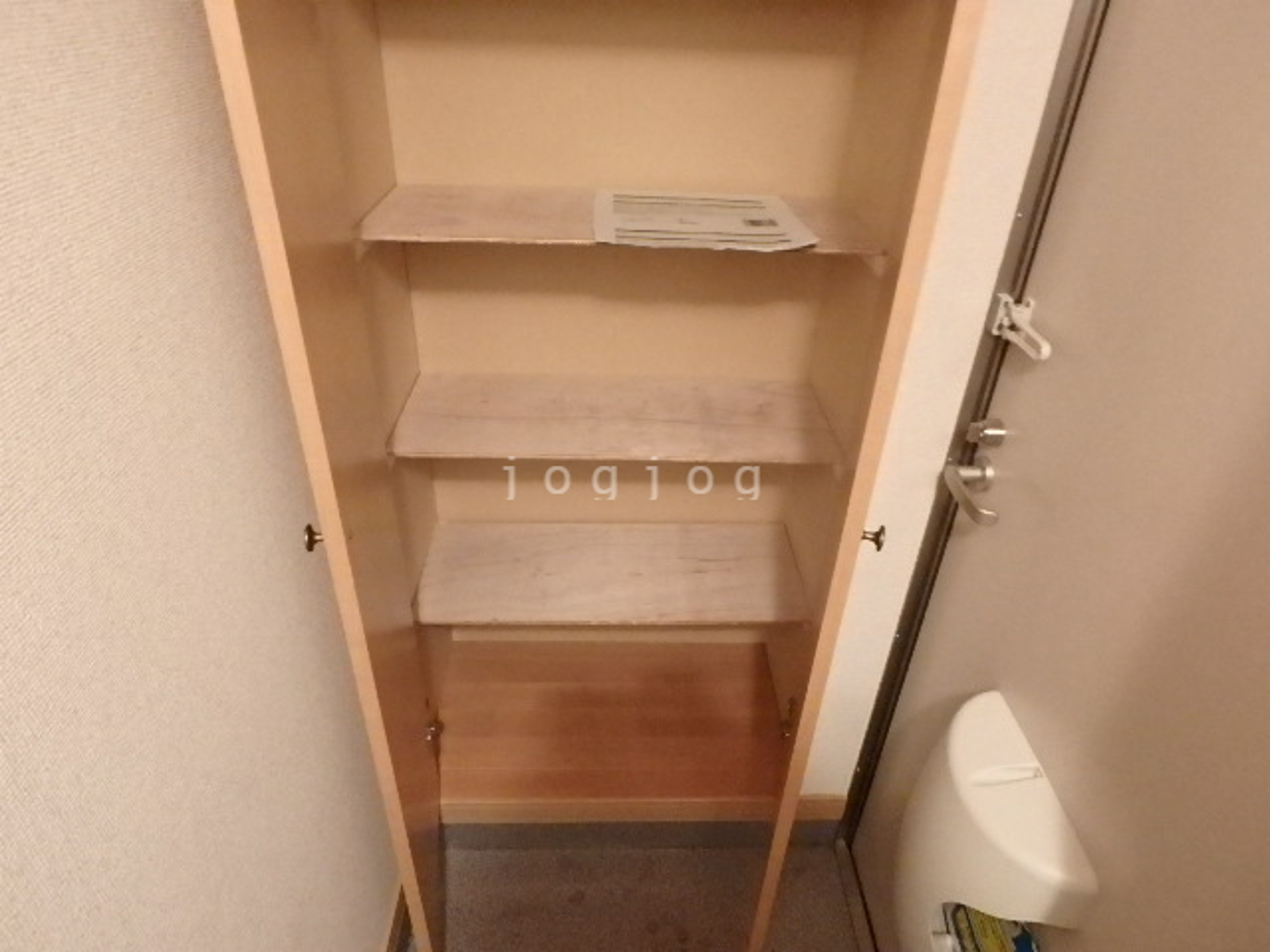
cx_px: 635
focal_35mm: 21
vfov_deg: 63.4
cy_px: 476
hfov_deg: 79.0
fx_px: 770
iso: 1600
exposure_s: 1/8
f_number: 3.5
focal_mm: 3.7
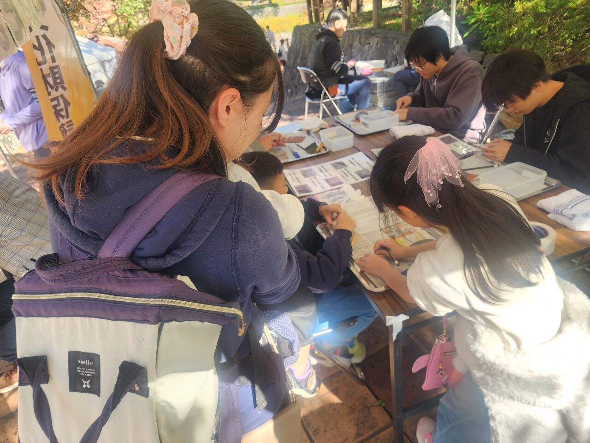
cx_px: 295
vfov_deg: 58.9
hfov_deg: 73.9
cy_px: 222
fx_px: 392
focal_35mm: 23
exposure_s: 1/180
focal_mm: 6.4
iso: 40
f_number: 1.8
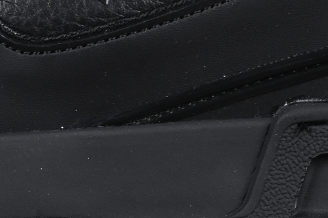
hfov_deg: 5.1
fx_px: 3662
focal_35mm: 402
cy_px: -92
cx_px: 63
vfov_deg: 3.4
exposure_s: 1/60
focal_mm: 50
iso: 160
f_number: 6.3
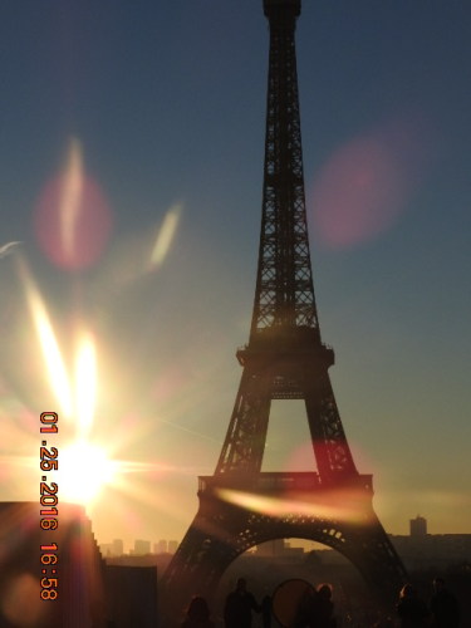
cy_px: 314
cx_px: 236
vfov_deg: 24.4
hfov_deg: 18.4
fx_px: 1451
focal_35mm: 80
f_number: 6.3
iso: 100
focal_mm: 14.3
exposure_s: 1/1600
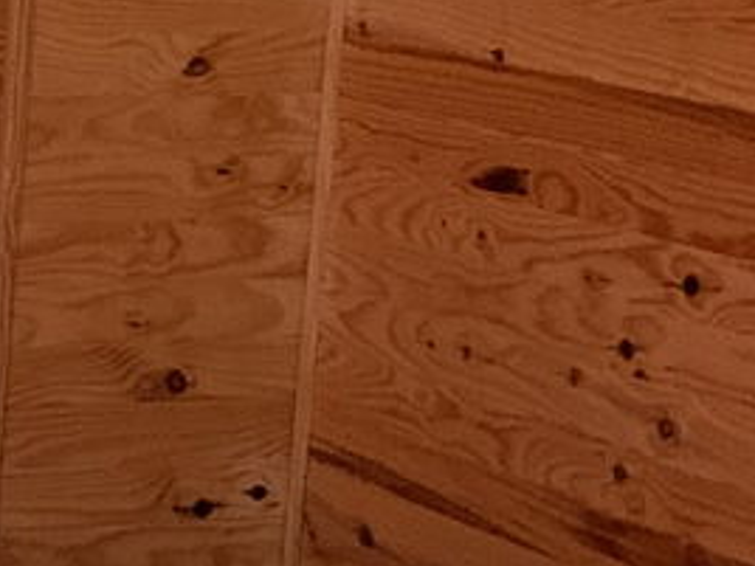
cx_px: -639
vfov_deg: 9.6
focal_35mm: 155
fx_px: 3381
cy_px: 321
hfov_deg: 11.7
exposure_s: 1/32
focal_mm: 4.25
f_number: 1.8
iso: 400
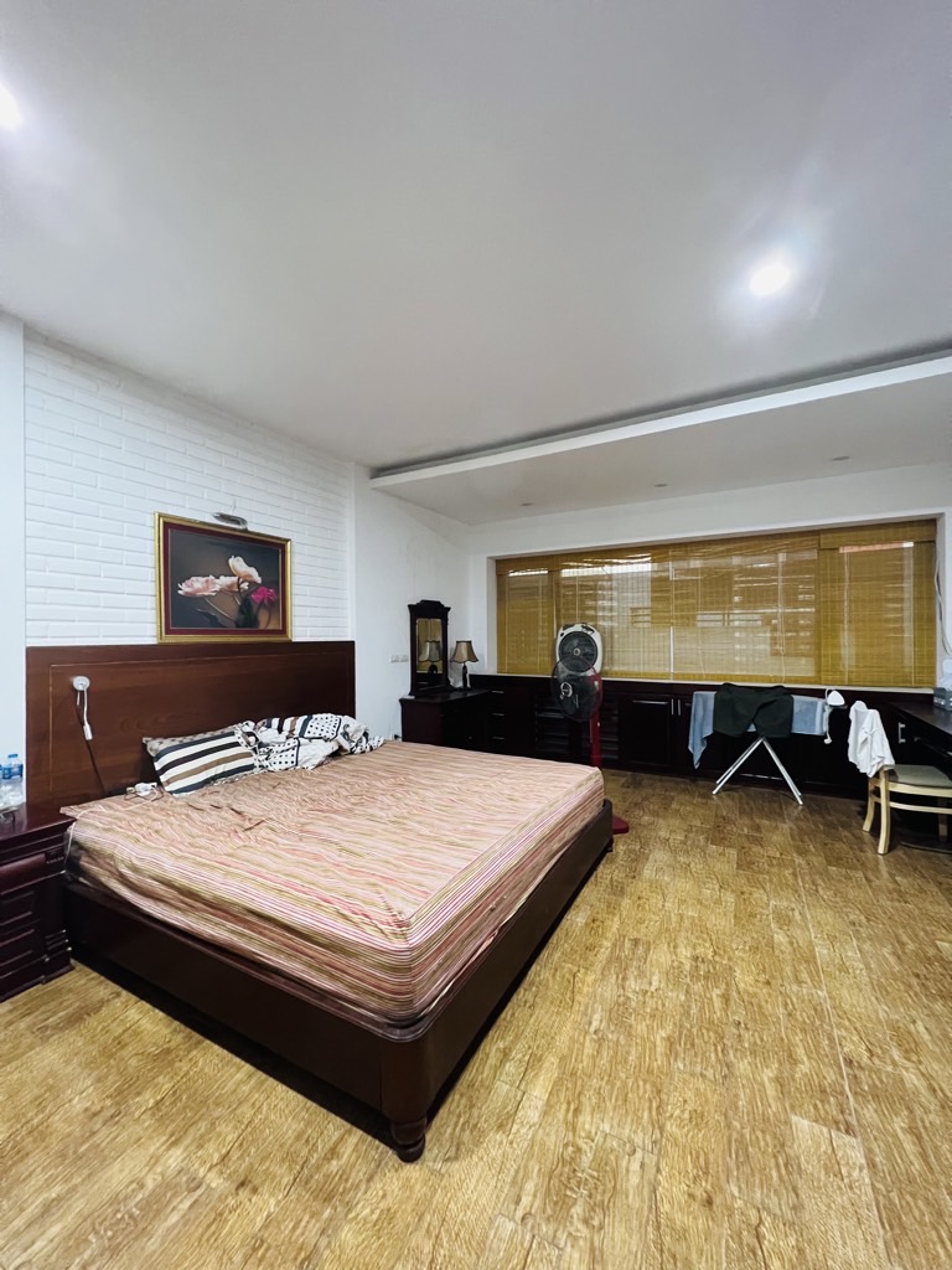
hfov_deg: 89.9
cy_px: 635
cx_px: 476
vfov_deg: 106.2
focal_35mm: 13
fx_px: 477
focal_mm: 1.57
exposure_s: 1/50
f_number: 1.8
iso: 500
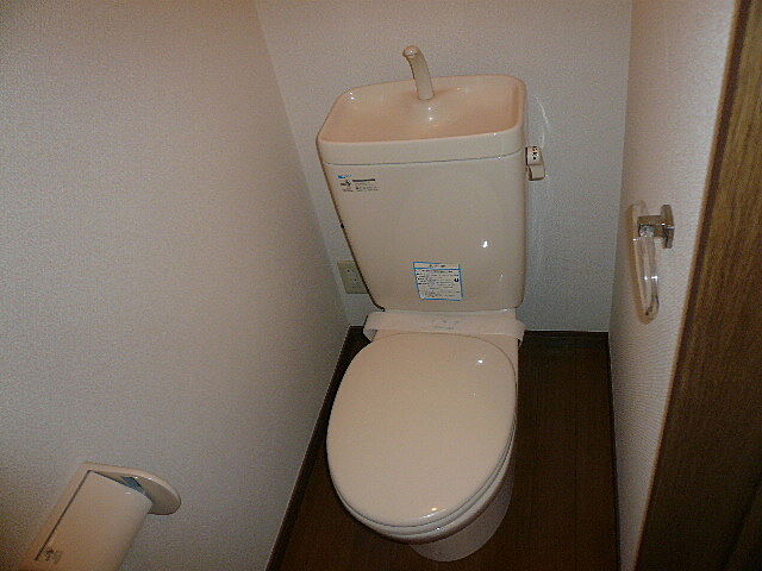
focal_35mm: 28
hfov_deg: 63.4
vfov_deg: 49.7
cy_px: 286
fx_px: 616
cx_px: 381
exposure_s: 1/30
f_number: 2.8
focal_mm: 4.6
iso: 100
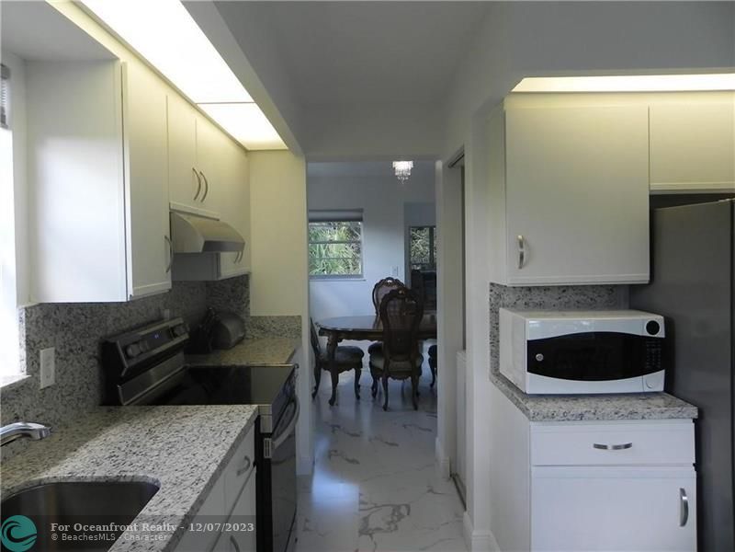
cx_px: 368
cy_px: 276
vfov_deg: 53.1
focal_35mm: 26
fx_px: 552
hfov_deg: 67.3
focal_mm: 4.6
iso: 160
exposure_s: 1/85
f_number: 3.5
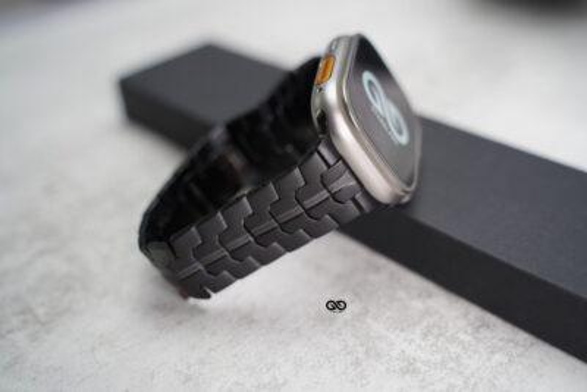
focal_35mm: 75
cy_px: 196
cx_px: 294
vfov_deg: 18.2
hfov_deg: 27.0
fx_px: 1223
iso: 500
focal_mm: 75
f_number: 4
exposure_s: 1/80
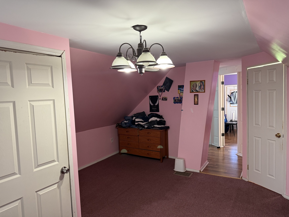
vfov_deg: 56.8
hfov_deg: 71.6
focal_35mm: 24
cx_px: 144
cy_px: 108
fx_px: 200
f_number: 1.78
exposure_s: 1/60
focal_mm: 6.76
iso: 320
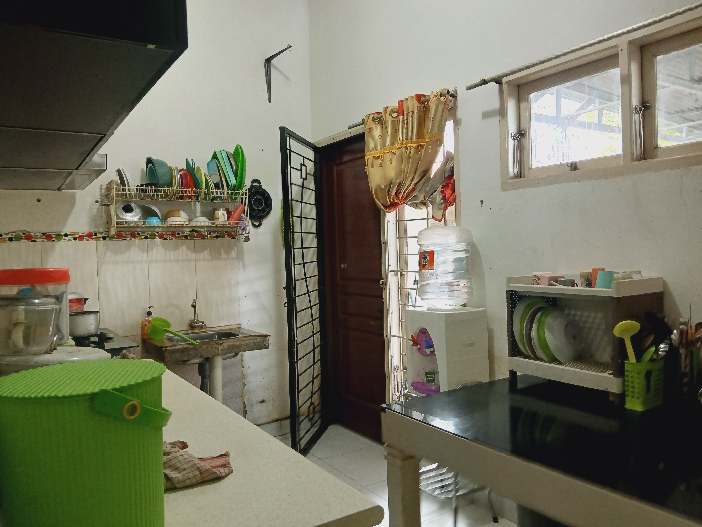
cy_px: 264
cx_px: 351
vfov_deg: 53.1
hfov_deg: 67.3
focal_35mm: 26
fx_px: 527
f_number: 1.8
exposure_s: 1/40
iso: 250
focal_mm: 3.98
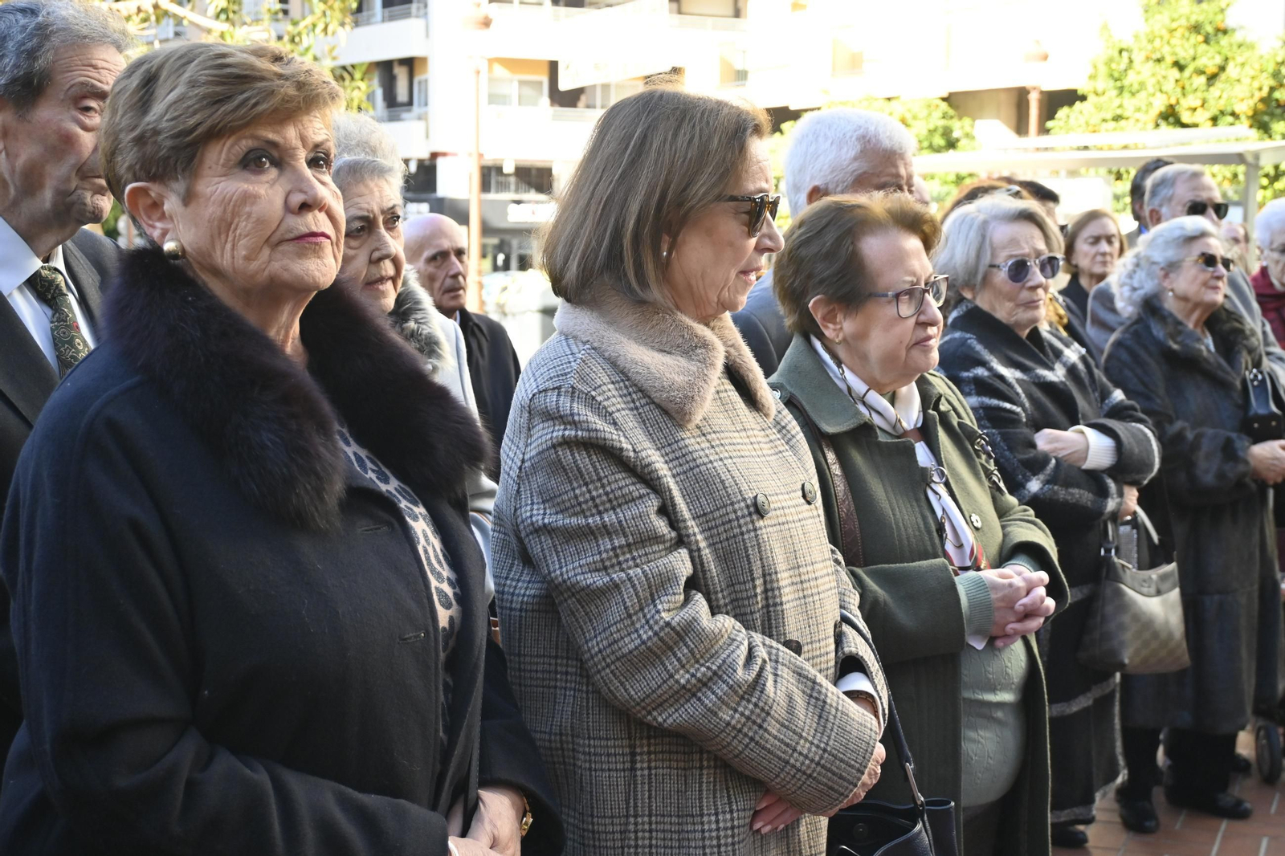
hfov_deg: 43.0
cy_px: 428
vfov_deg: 29.4
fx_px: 1633
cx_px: 642
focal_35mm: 46
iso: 800
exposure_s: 1/400
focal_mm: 30.5
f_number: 4.8
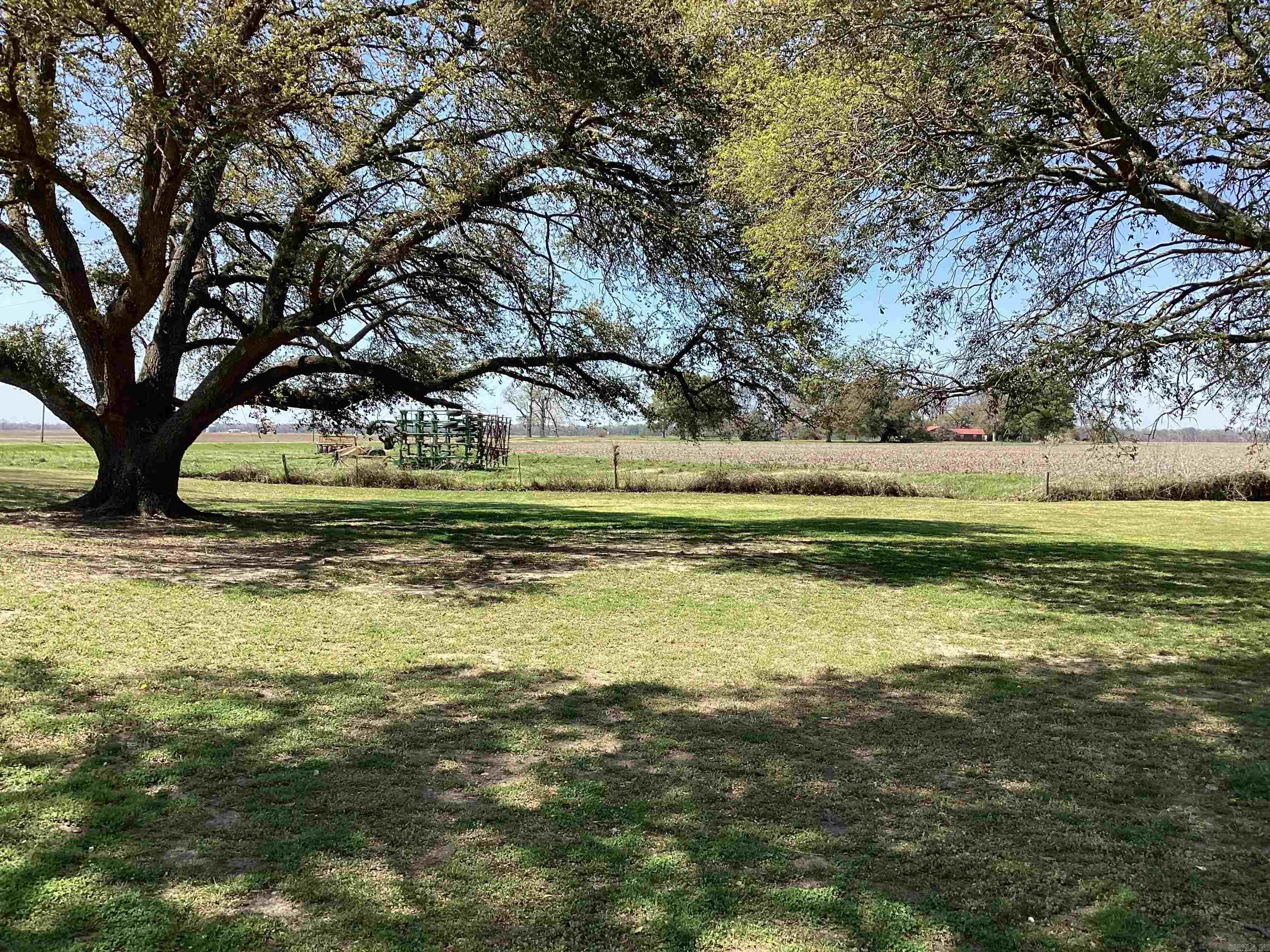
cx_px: 635
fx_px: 1137
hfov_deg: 58.4
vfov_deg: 45.4
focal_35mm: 31
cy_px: 476
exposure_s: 1/727
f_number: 2.4
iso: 25
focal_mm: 3.3
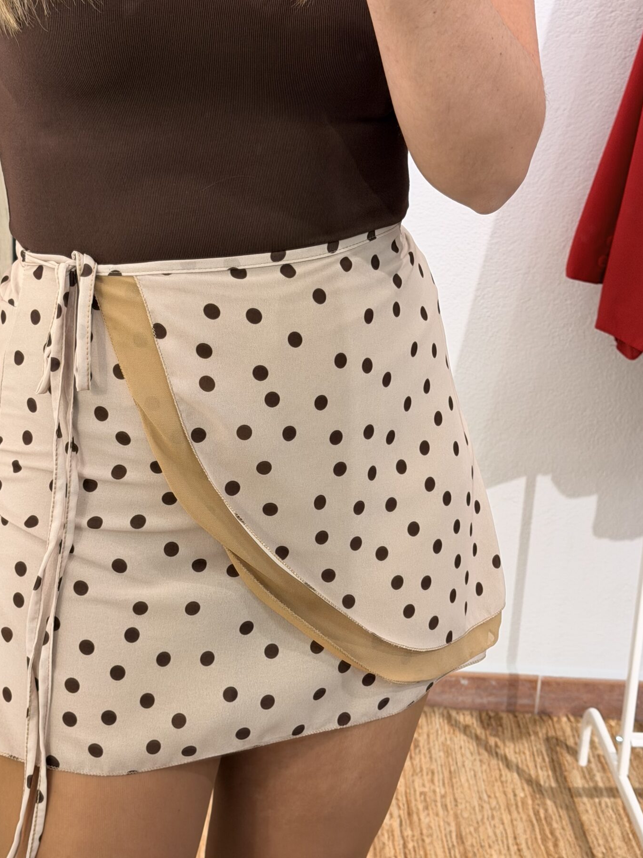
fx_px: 1684
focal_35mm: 68
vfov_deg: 28.5
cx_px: 225
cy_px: 479
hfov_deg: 21.5
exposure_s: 1/50
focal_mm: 6.76
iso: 64
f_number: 1.78
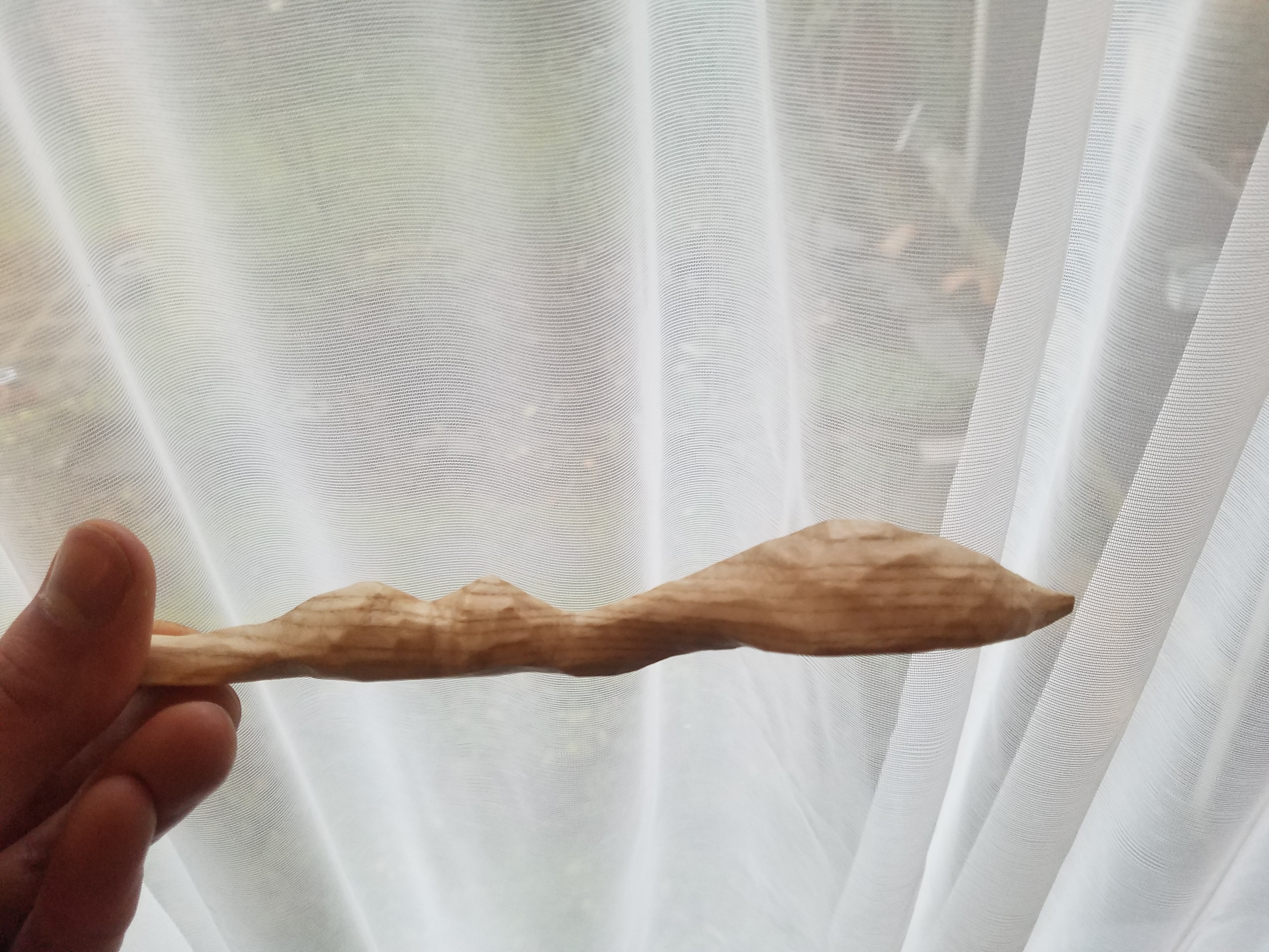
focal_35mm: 26
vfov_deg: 53.1
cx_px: 634
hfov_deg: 67.3
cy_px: 476
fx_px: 953
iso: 200
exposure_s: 1/40
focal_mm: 4.2
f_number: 1.7
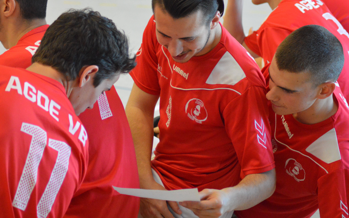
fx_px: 1261
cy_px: 121
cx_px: 169
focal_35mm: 133
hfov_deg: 15.8
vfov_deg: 9.9
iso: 3200
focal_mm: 75
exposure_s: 1/250
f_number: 4
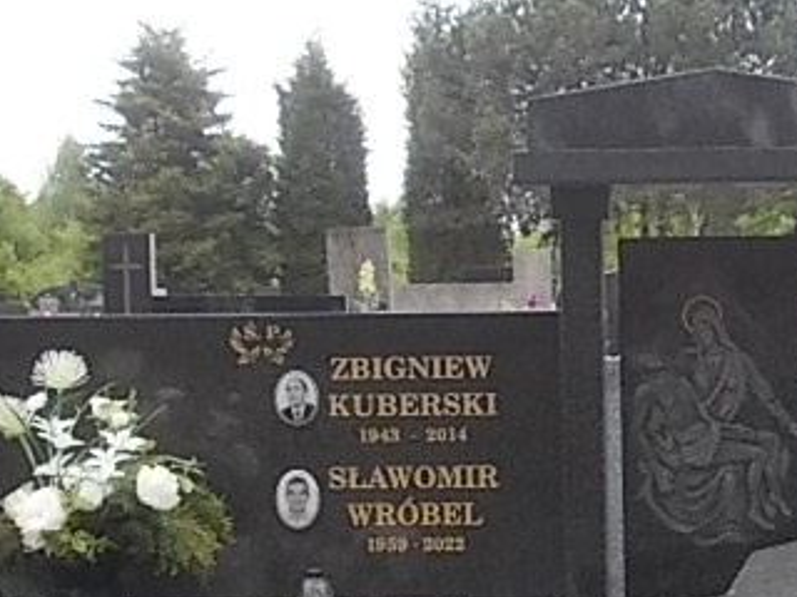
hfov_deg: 24.9
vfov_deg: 19.3
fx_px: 1750
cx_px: 715
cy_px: 413
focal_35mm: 76
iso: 80
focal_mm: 5.3
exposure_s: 1/50
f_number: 3.1
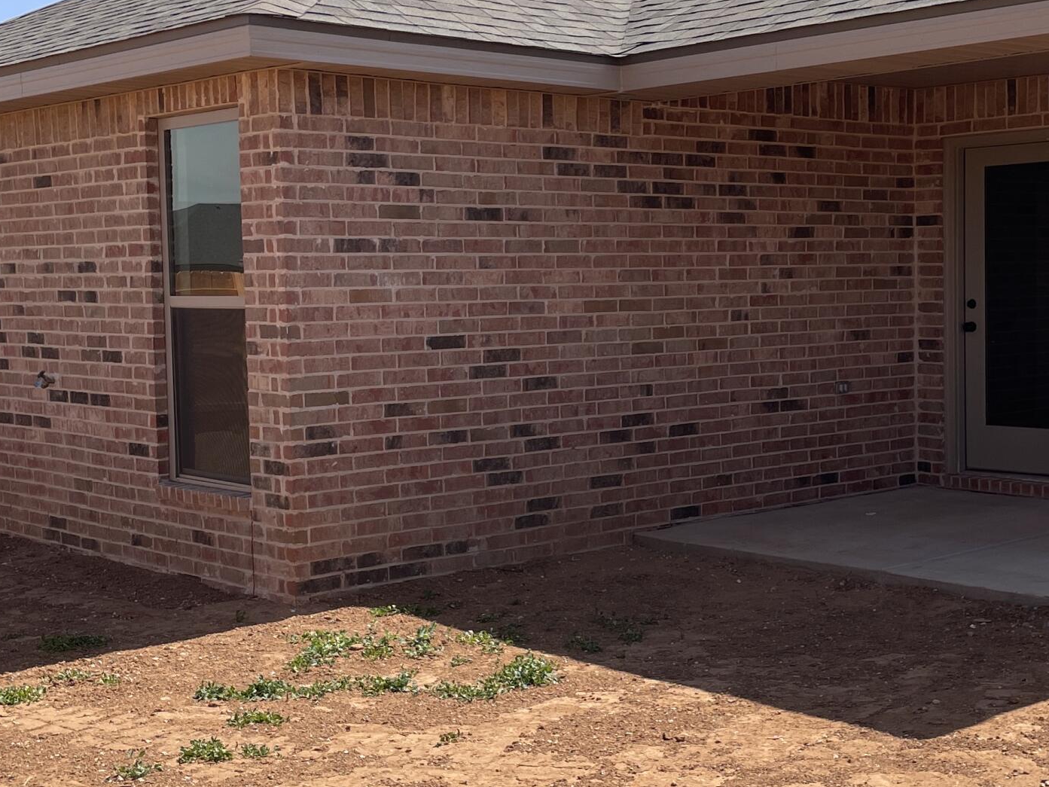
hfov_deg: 34.0
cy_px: 434
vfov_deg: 26.1
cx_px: 698
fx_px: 1697
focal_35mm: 56
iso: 32
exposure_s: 1/2959
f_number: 1.6
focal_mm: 4.2
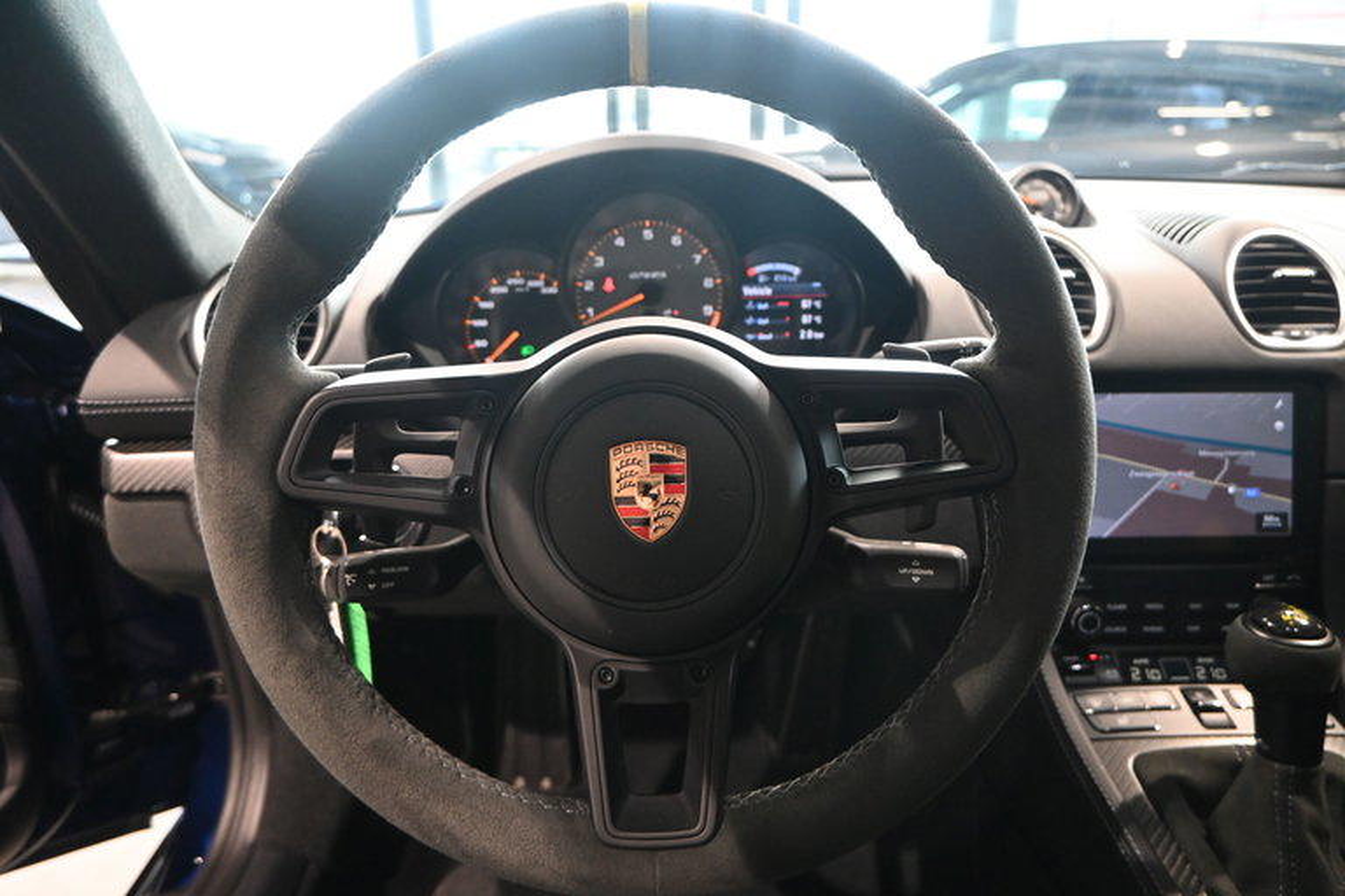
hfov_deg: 73.7
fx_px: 897
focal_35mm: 24
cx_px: 672
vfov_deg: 53.1
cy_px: 448
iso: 2800
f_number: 3.5
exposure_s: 1/125
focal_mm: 16
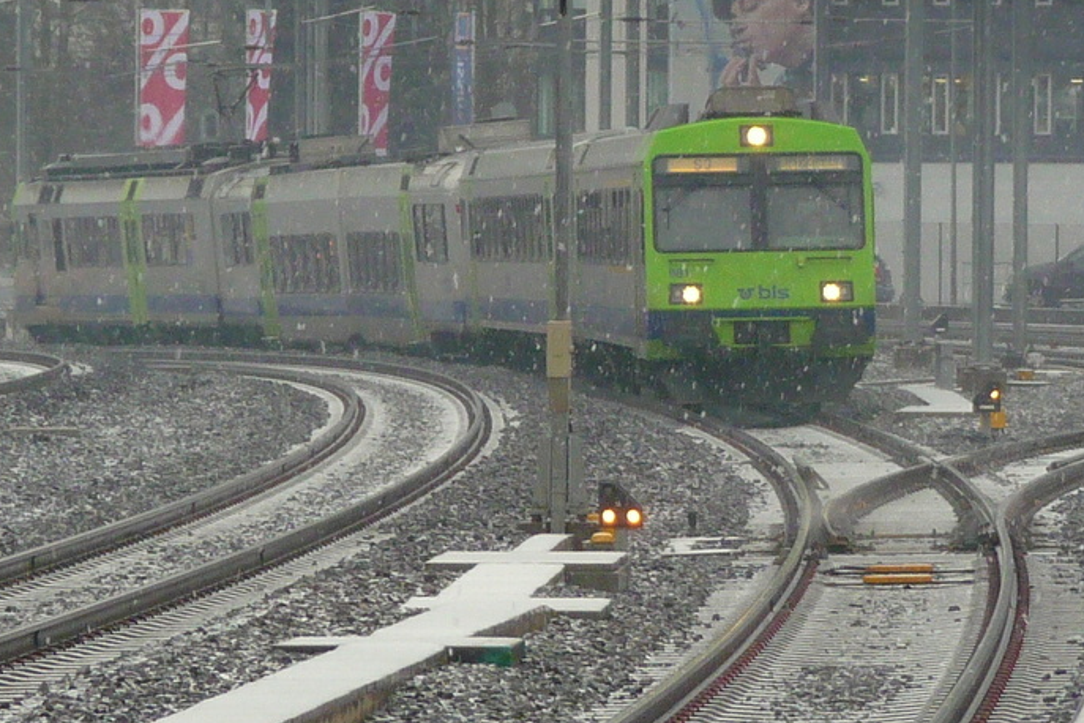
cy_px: 181
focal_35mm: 257
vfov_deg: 5.3
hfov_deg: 8.0
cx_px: 462
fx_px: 7738
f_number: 4.8
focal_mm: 29.1
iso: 200
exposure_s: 1/60
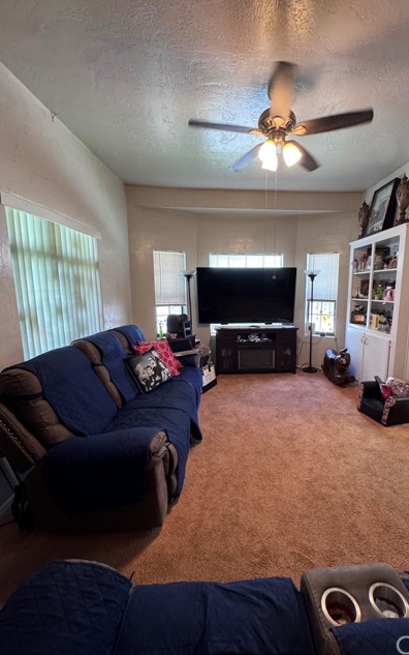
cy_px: 329
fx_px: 267
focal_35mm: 15
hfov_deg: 74.1
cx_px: 244
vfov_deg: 101.4
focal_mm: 2.22
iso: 400
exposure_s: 1/60
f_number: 2.2
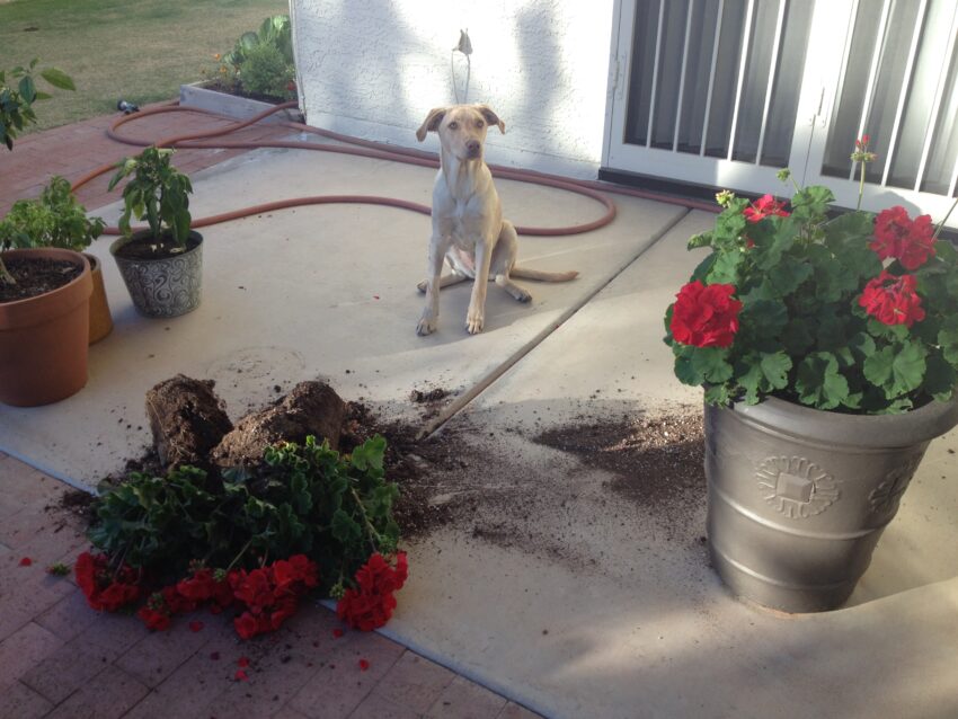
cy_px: 360
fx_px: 969
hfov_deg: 52.6
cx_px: 479
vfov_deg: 40.7
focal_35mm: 35
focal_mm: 4.28
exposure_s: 1/279
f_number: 2.4
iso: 50
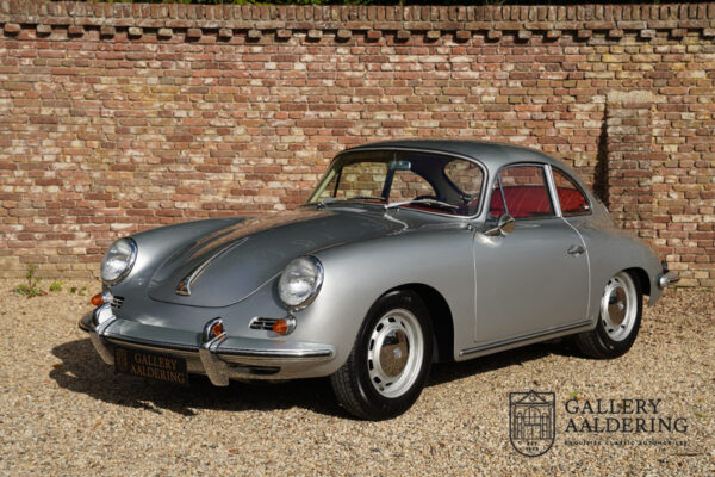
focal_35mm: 63
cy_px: 238
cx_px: 358
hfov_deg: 31.9
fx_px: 1249
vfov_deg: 21.6
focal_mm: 62.9
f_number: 5.6
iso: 100
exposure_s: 1/320
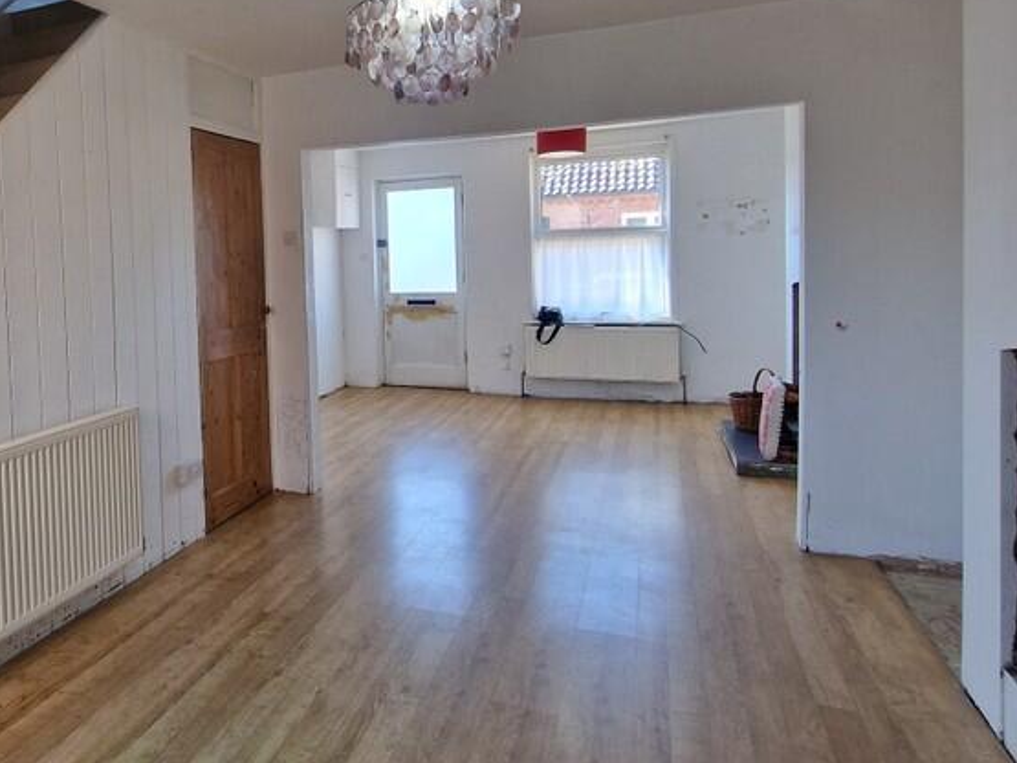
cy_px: 268
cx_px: 257
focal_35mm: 24
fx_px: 705
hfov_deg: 67.2
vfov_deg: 55.8
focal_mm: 2.2
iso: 100
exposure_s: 1/50
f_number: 2.2
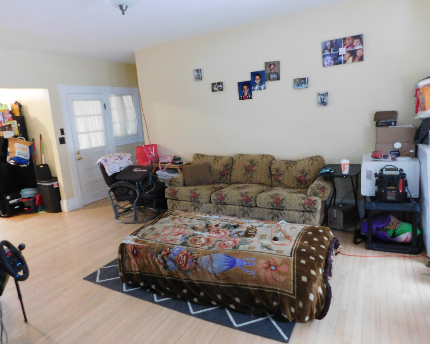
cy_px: 172
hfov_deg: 70.2
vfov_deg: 58.8
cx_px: 200
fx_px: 305
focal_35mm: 24
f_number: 3
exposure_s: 1/10
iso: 400
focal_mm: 4
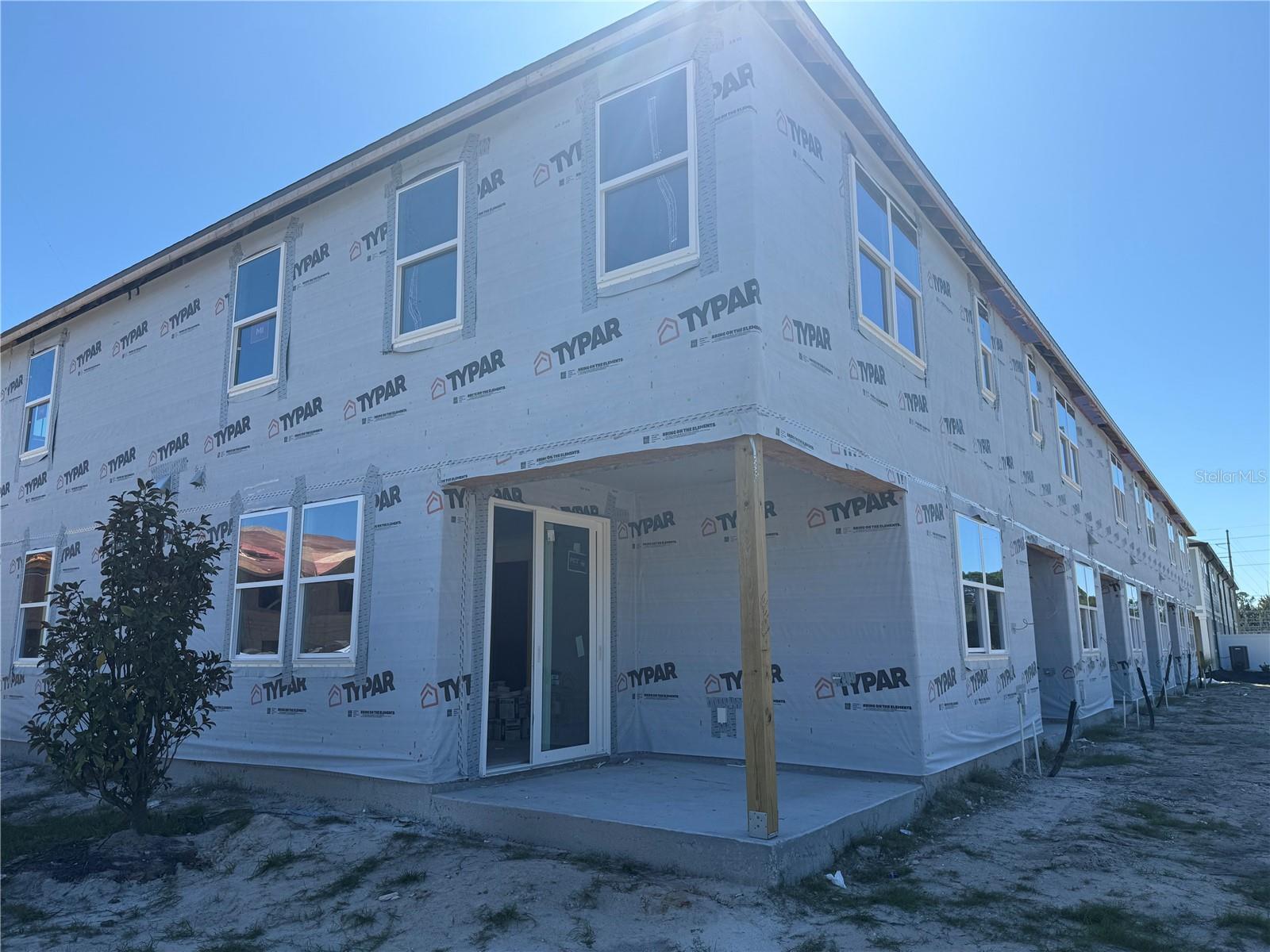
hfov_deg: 71.6
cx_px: 635
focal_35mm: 24
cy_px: 476
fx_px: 881
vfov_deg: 56.8
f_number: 1.78
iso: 80
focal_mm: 6.76
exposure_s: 1/5319
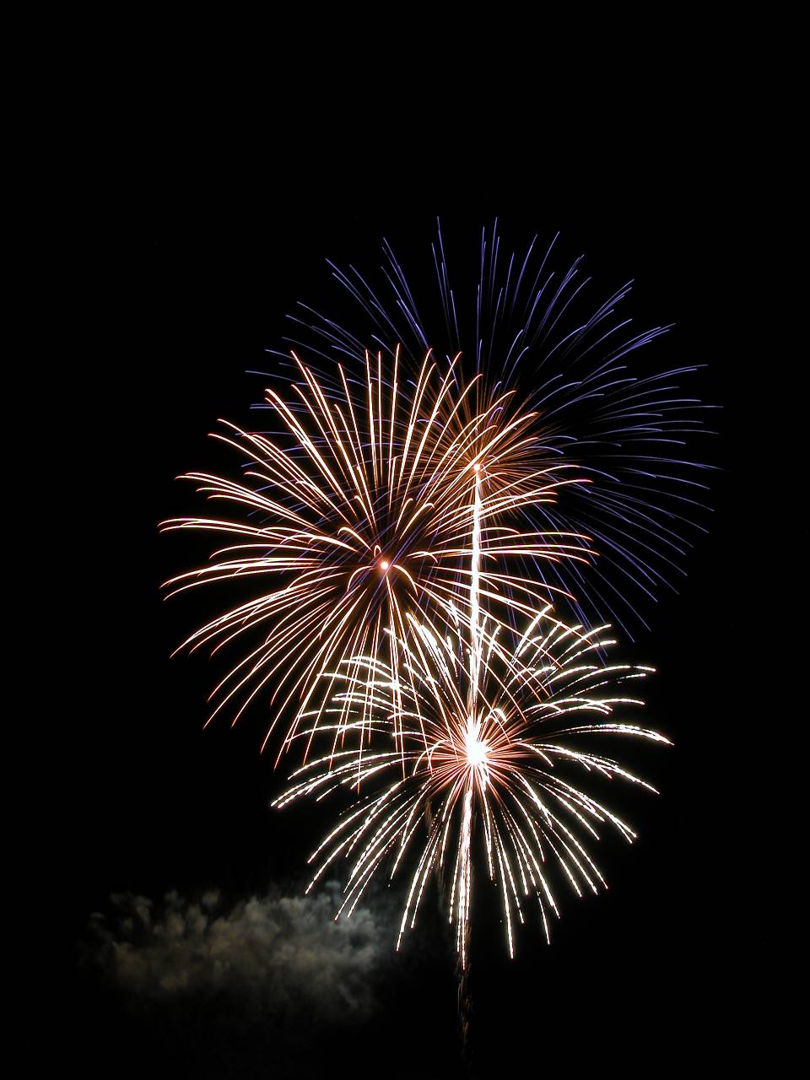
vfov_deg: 52.6
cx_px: 405
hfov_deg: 40.7
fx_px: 1092
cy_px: 540
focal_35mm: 35
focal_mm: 8.9
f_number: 8
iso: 100
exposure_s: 2
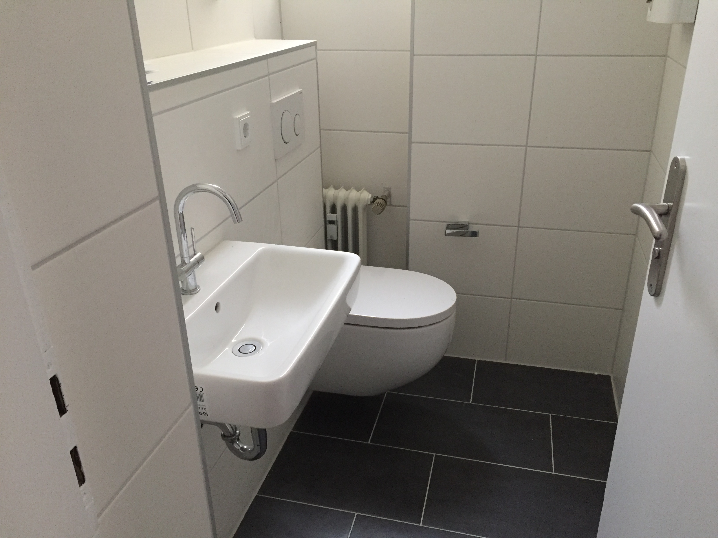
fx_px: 602
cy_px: 269
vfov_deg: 48.2
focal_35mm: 29
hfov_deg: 61.7
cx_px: 359
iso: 250
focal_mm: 4.15
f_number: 2.2
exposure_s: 1/33
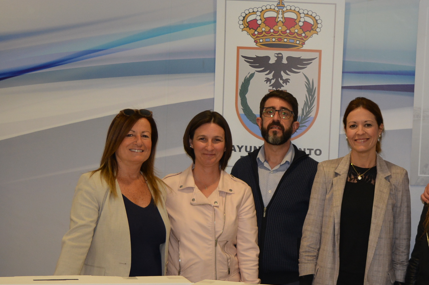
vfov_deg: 16.9
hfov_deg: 25.0
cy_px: 234
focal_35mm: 80
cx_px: 334
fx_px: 953
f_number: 4
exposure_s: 1/60
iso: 400
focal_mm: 24
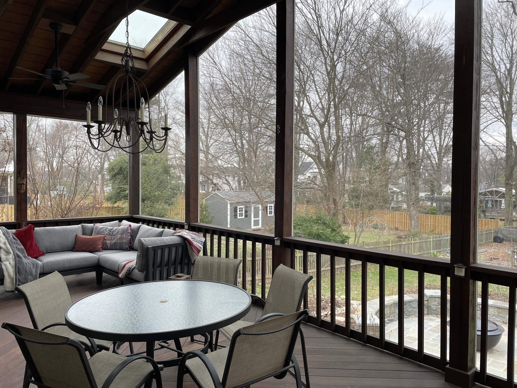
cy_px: 194
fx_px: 388
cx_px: 258
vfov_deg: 53.1
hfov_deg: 67.3
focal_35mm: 26
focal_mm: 4.2
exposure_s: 1/121
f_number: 1.6
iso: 40
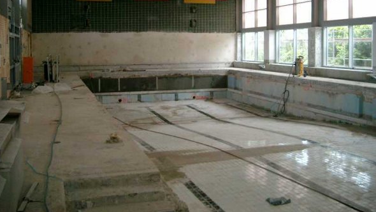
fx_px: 409
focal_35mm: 41
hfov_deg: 49.4
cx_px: 186
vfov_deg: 28.8
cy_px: 70
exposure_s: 1/125
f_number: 2.6
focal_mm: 7.6
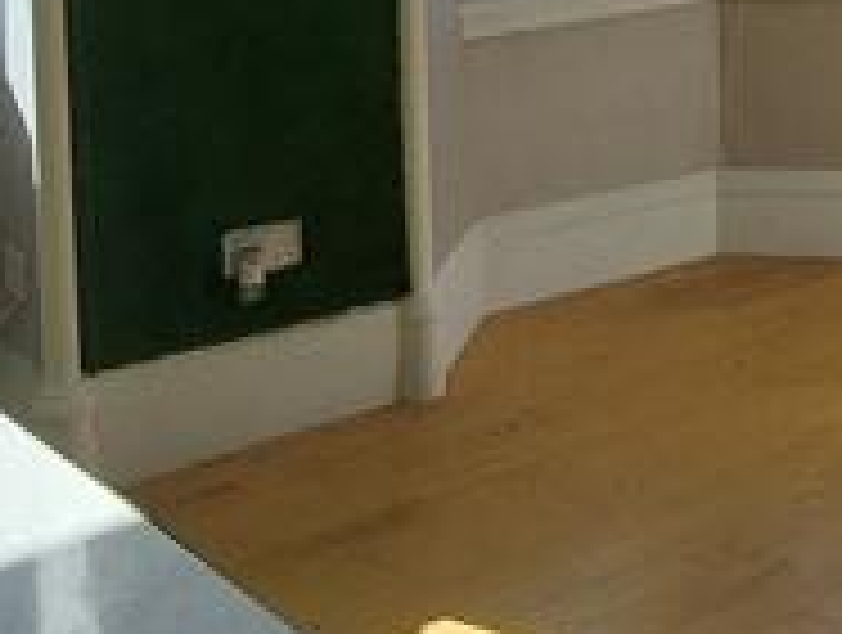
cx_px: 752
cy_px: -216
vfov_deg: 19.1
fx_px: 1730
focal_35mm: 71
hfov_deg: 26.5
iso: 50
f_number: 2.2
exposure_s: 1/548
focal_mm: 1.74
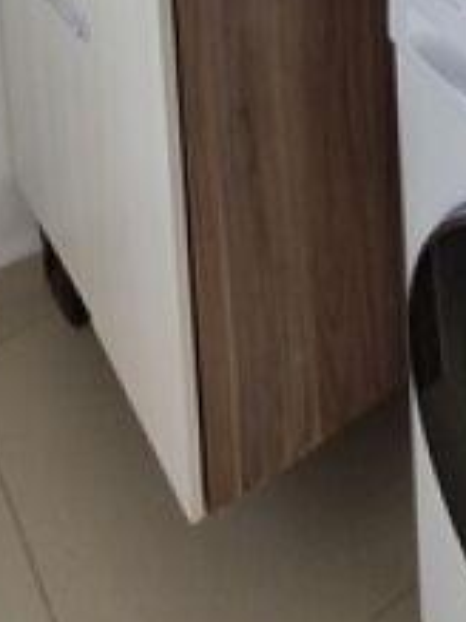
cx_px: 298
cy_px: -480
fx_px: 1024
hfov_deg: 25.5
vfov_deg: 22.0
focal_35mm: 57
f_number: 2.2
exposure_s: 1/604
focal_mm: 1.74
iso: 50
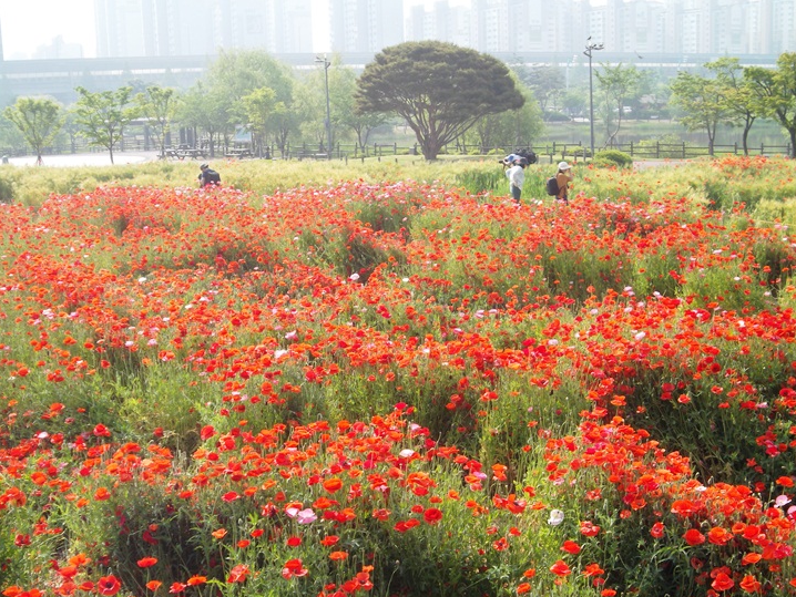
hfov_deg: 38.8
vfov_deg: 29.7
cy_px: 312
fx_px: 1127
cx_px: 442
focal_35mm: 49
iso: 80
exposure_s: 1/250
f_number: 4.5
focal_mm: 7.8
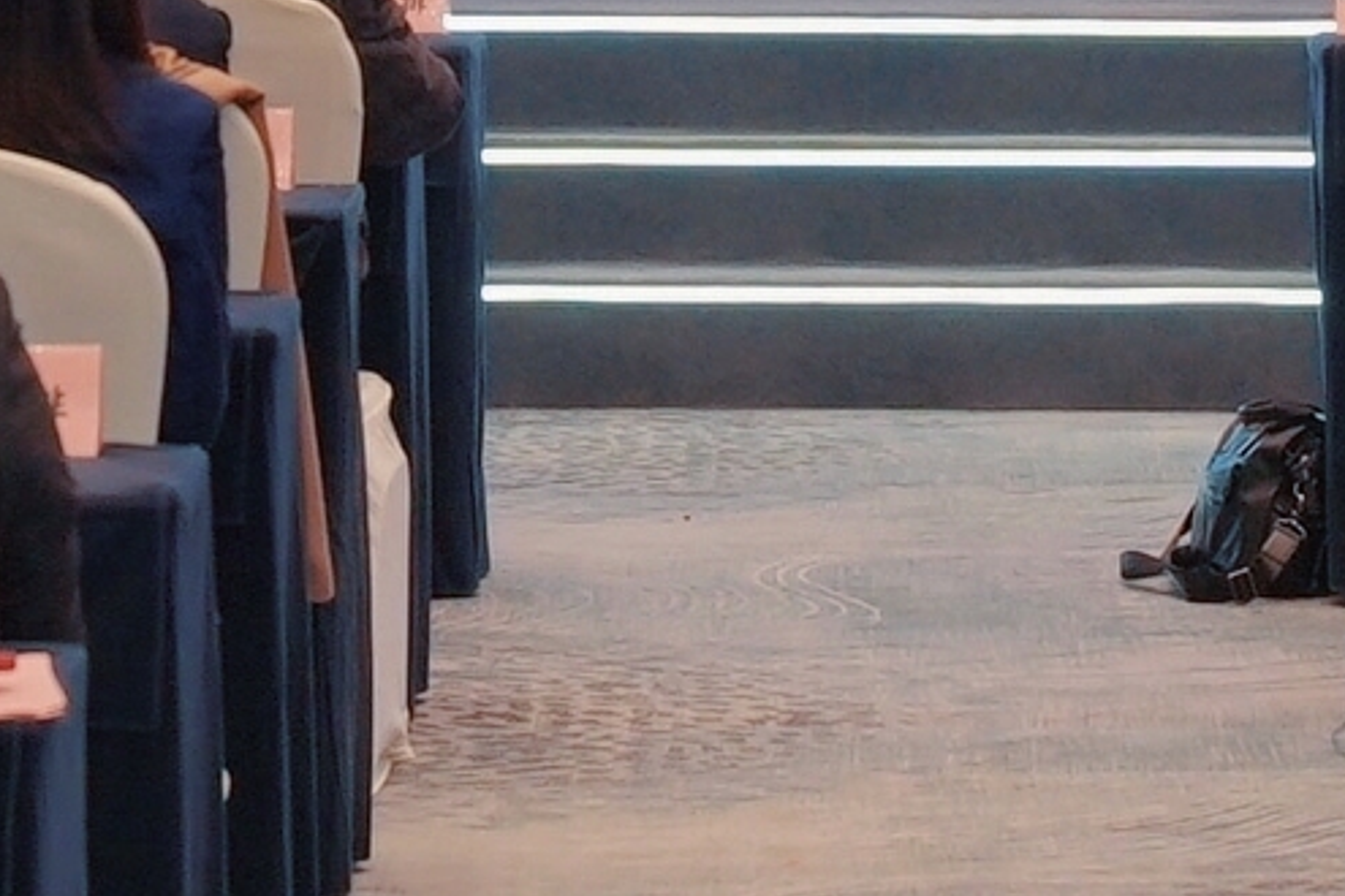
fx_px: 11880
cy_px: -1097
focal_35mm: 318
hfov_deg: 6.5
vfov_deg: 4.3
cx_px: 755
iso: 250
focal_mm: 40
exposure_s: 1/100
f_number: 4
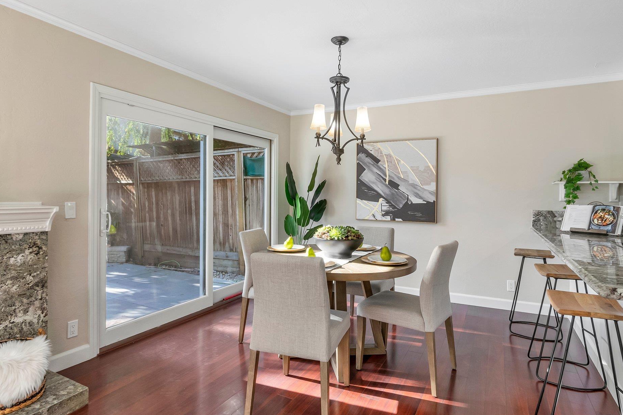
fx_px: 346
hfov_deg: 84.0
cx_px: 305
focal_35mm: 20
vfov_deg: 61.8
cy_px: 193
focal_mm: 12
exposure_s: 1/15
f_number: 8
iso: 100
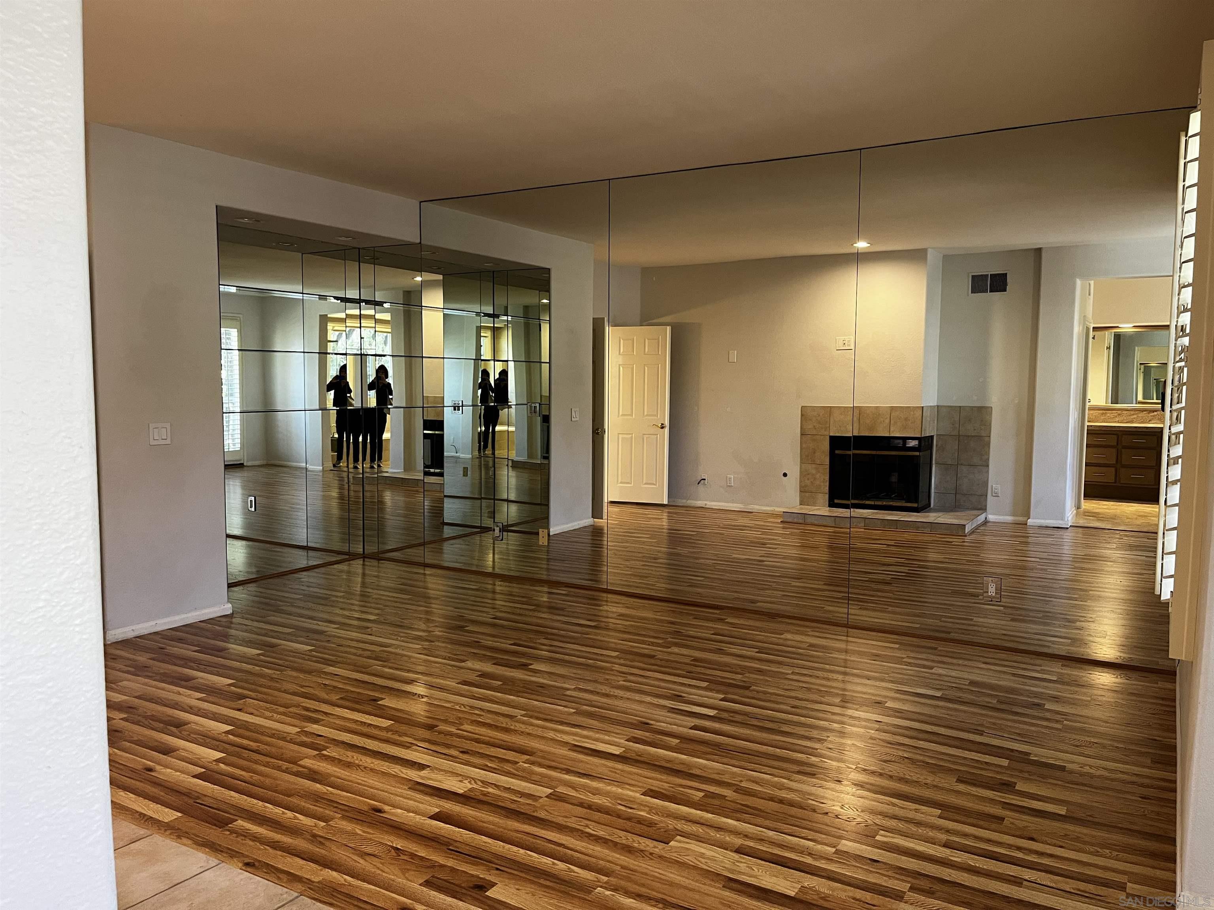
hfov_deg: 67.3
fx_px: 912
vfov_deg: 53.1
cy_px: 455
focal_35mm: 26
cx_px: 607
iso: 160
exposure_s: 1/60
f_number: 1.6
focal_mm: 5.1
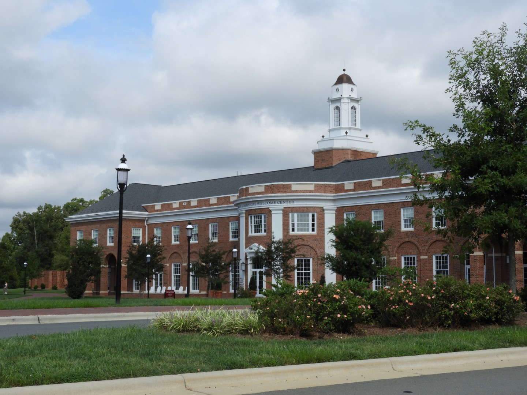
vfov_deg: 24.4
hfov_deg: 32.2
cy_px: 198
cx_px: 264
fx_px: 913
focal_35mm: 60
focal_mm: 10.7
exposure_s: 1/1000
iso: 100
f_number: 4.2
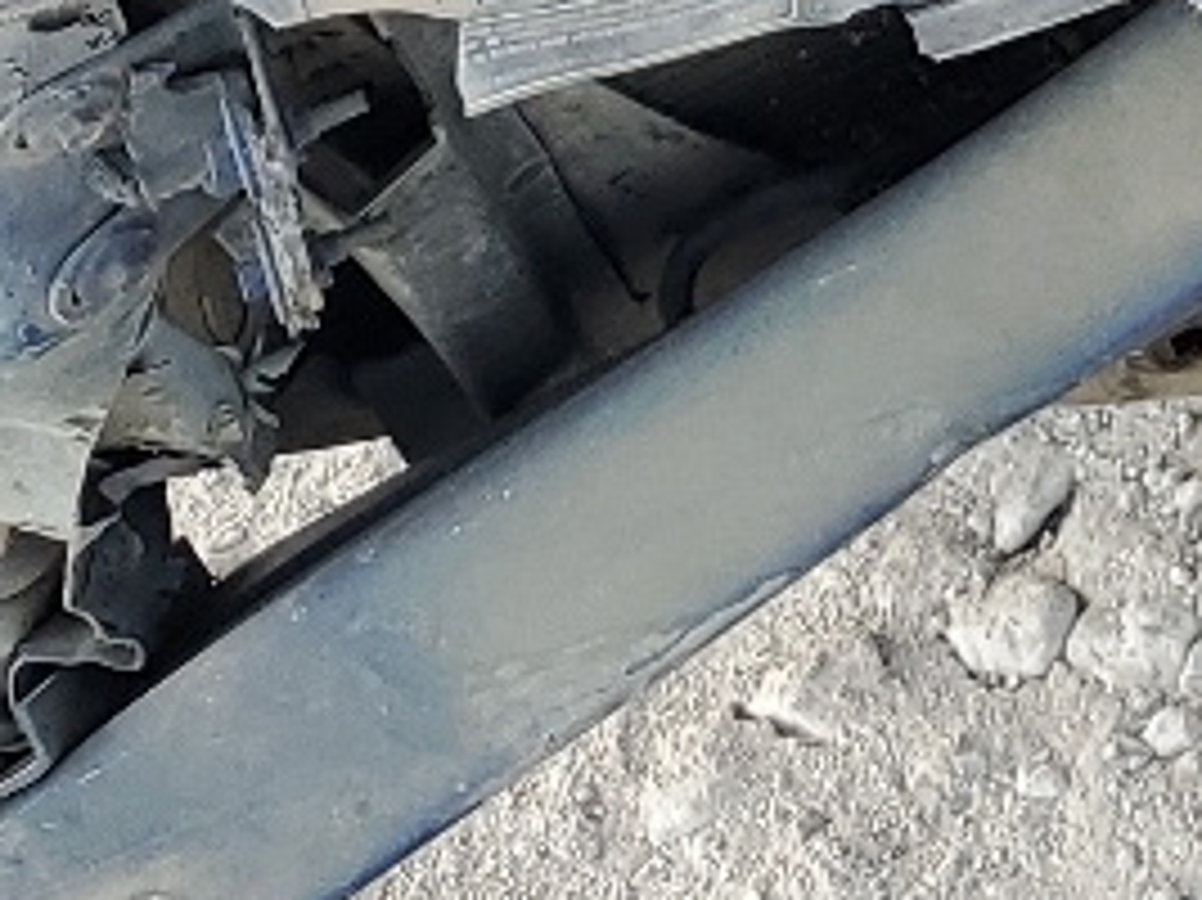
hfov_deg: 11.1
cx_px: 2629
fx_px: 5414
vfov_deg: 8.5
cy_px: -1400
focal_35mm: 156
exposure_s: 1/455
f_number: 1.5
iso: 50
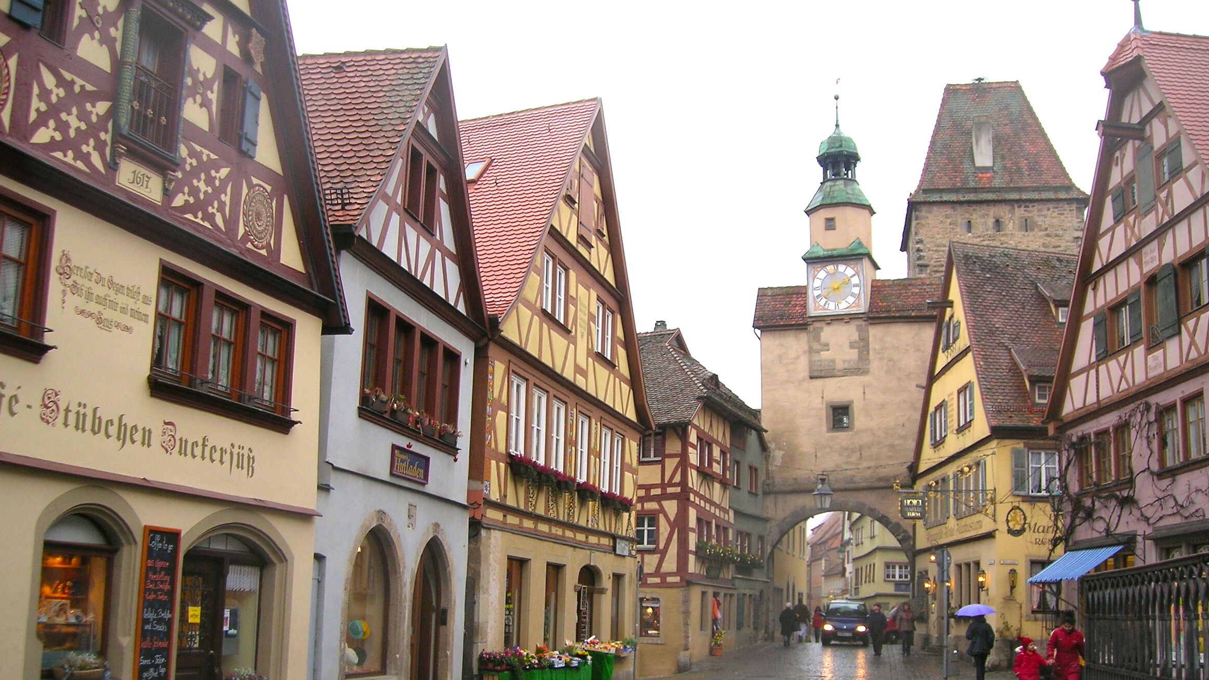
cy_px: 404
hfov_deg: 52.8
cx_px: 609
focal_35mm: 38
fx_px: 1218
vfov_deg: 31.1
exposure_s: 1/72.6
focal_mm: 5.7
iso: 50
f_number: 2.9
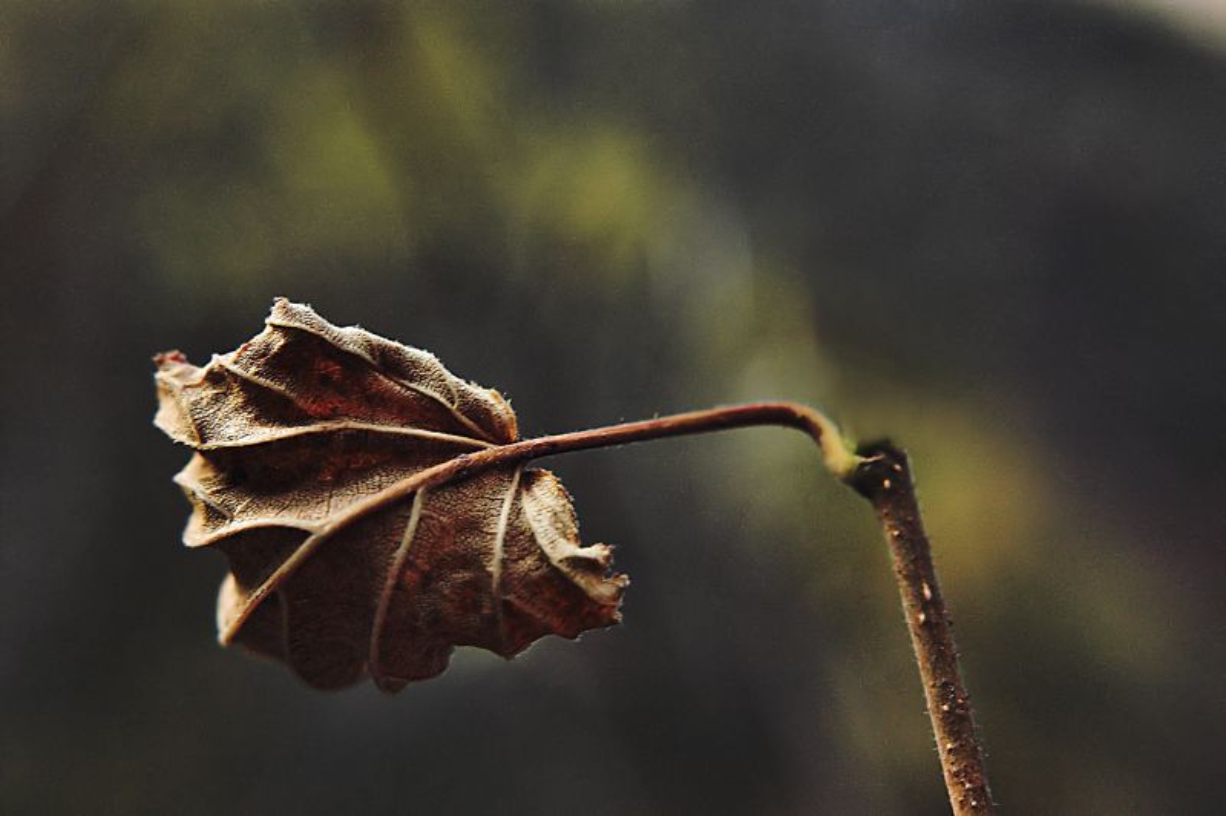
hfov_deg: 37.9
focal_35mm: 52
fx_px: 1786
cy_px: 408
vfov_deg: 25.7
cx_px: 613
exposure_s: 1/320
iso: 1600
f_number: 5.6
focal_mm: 35
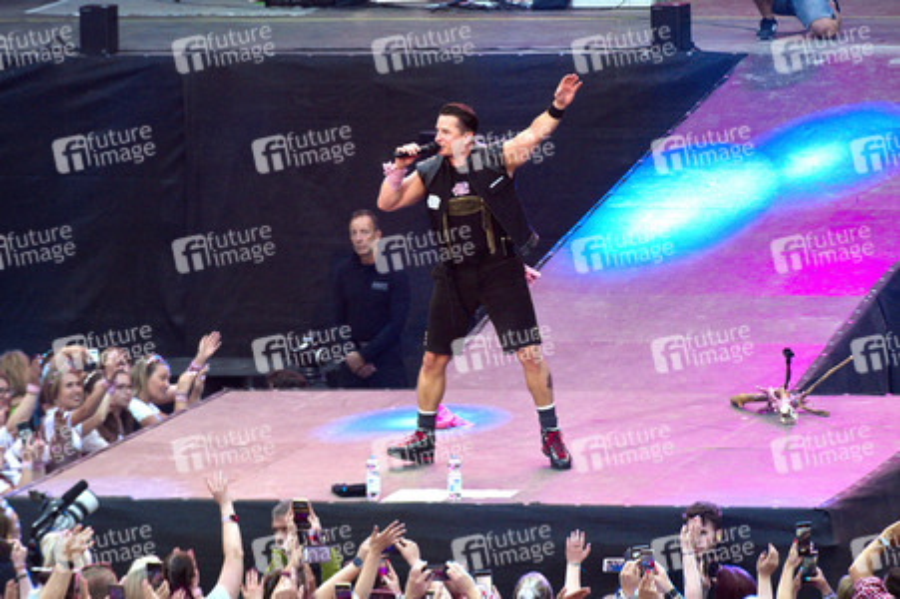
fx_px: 5995
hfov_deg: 8.6
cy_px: 300
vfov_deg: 5.7
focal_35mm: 240
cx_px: 450
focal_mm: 240
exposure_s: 1/320
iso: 1600
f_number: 5.6
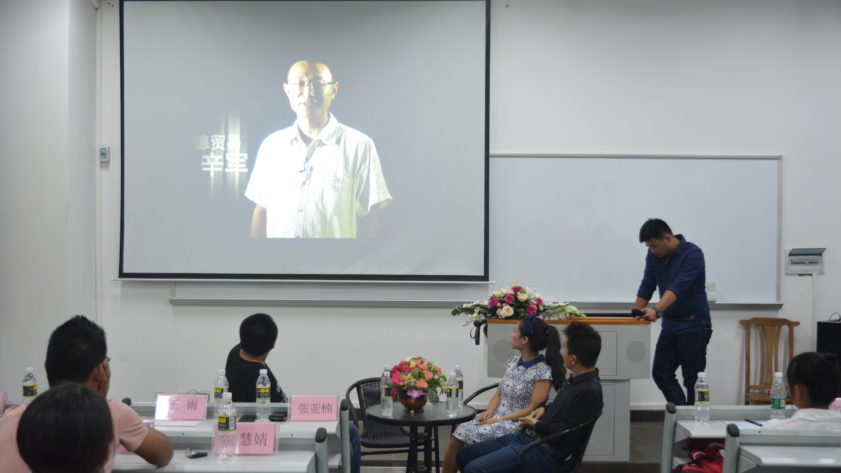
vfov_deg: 29.0
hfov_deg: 49.4
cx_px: 420
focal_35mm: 41
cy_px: 264
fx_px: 914
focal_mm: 26
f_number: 4
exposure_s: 1/30
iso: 800
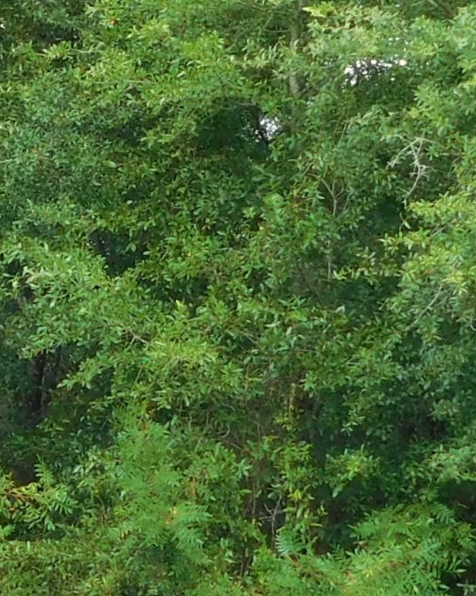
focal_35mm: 101
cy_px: 155
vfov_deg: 18.9
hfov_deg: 14.3
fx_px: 1780
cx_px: -213
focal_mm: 4
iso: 125
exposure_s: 1/320
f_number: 3
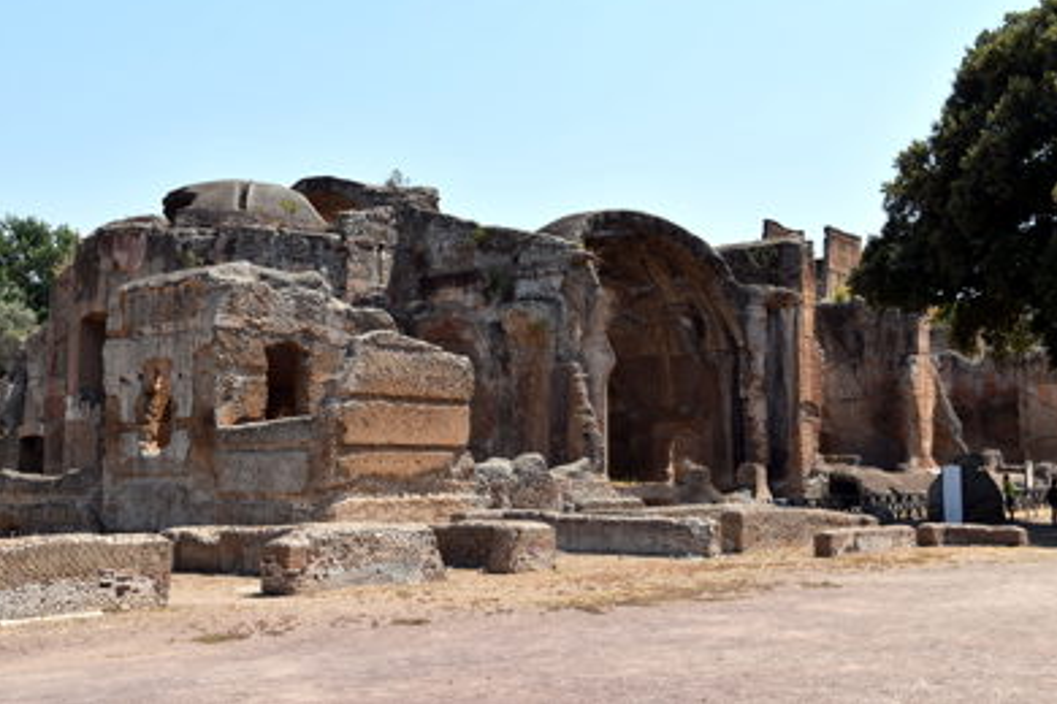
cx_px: 539
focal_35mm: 40
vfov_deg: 33.4
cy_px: 345
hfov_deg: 48.5
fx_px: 1174
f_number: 5
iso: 100
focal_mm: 26
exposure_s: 1/400
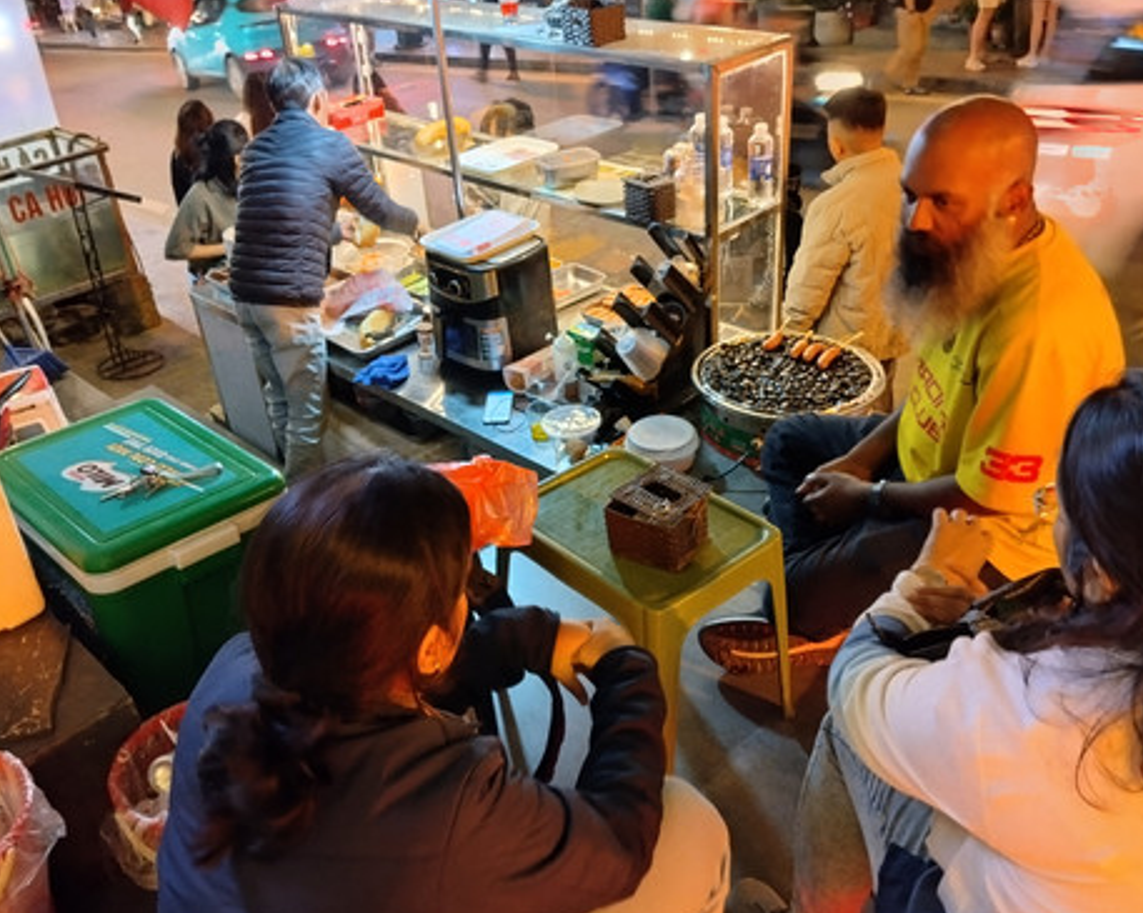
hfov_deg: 57.2
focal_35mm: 31
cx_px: 545
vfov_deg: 47.1
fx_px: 1048
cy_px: 454
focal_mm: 4.22
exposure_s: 1/20
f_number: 1.8
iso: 400
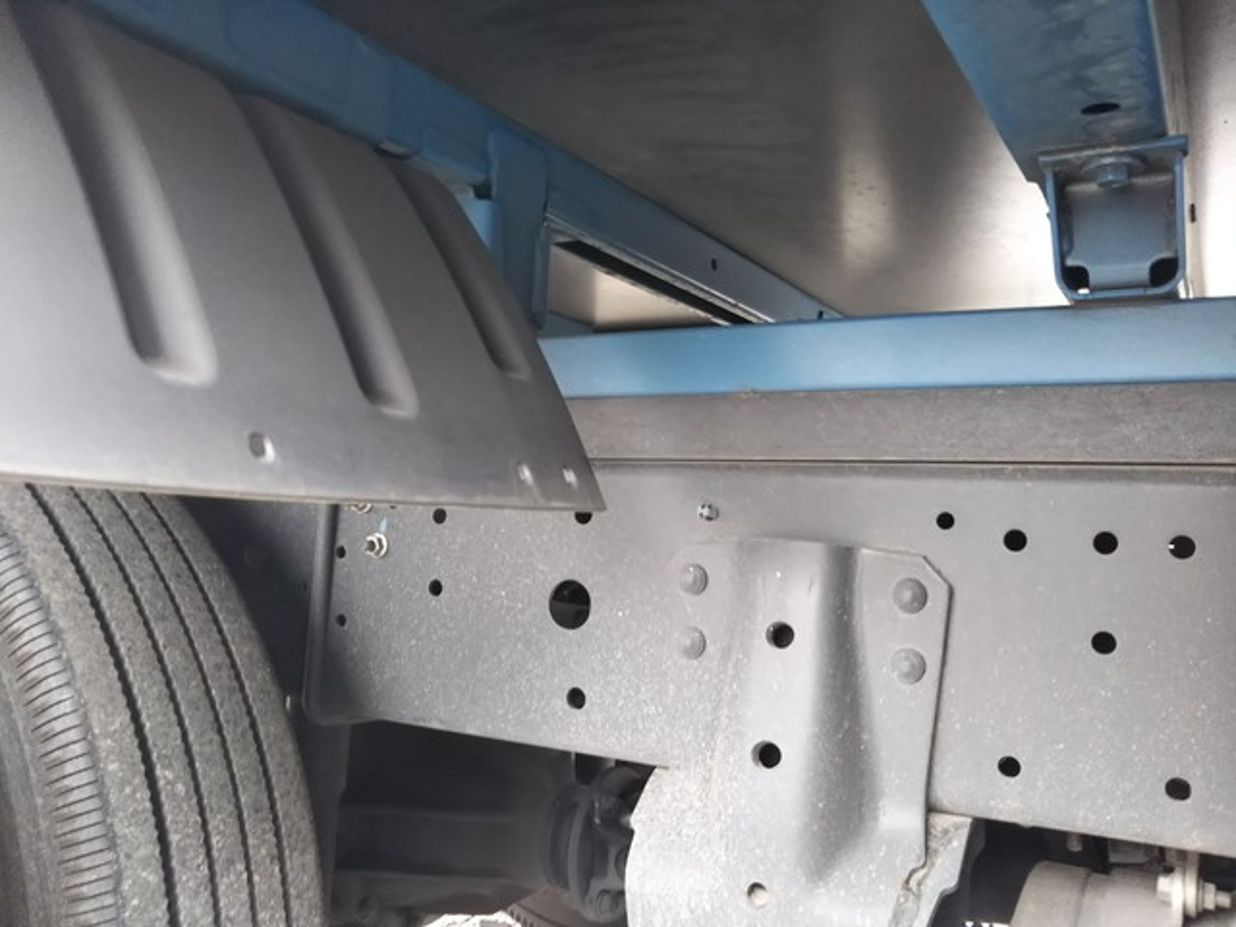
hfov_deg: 60.0
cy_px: 464
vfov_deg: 46.8
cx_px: 618
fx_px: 1071
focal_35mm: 30
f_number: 2.2
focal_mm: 4
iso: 125
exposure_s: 1/33
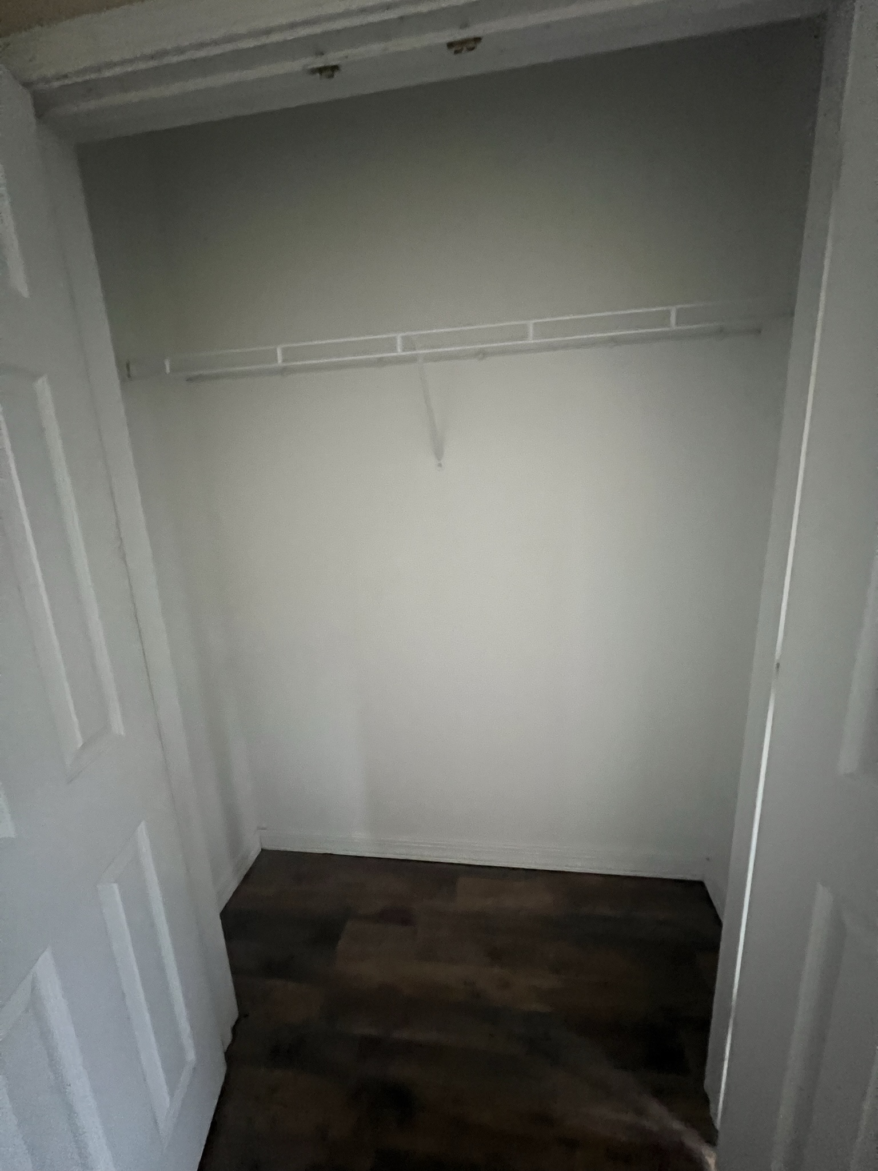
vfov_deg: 106.2
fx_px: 440
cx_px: 439
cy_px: 586
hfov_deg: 89.9
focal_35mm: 13
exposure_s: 1/40
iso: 1000
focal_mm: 1.57
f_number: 1.8
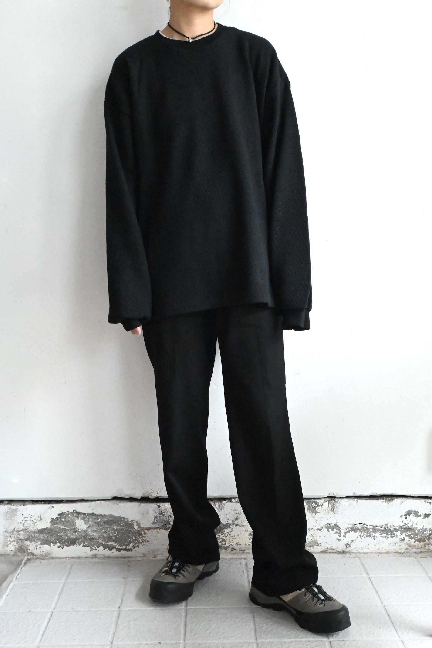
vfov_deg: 51.3
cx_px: 216
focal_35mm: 38
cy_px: 324
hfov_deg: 35.5
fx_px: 675
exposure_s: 1/400
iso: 12800
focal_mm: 25
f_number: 10
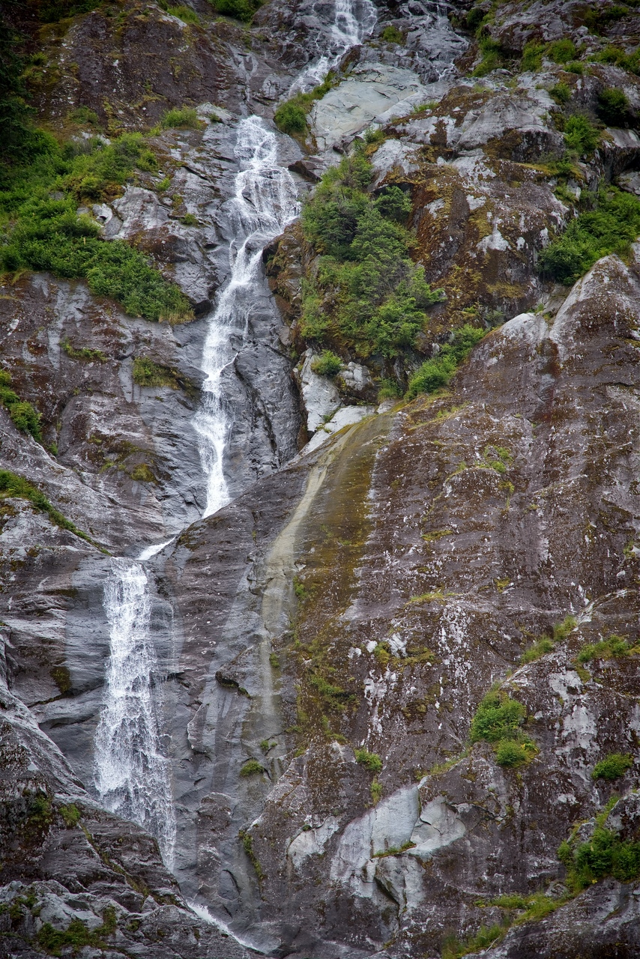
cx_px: 320
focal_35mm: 120
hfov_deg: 11.4
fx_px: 3198
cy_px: 480
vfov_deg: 17.1
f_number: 4
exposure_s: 1/250
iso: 160
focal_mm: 120
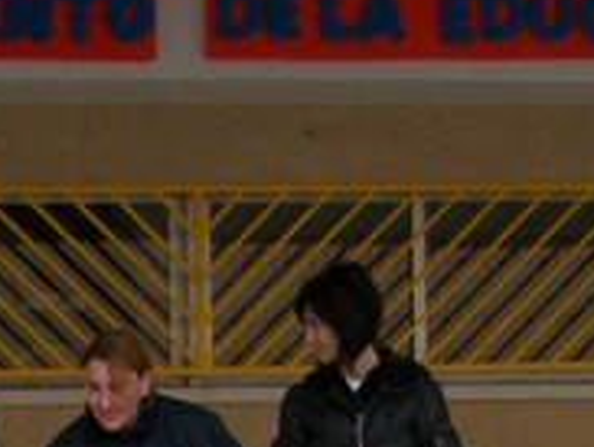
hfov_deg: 9.0
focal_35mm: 219
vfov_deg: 6.4
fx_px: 3763
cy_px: 1148
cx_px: 189
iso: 148
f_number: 3.2
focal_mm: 7.1
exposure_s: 1/125
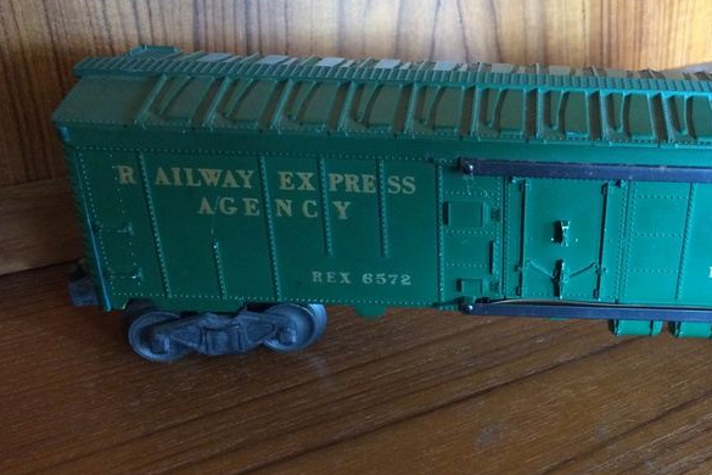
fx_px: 949
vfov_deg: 28.0
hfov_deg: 40.0
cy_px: 278
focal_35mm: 48
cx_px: 533
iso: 320
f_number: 2.2
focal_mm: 4.12
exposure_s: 1/30
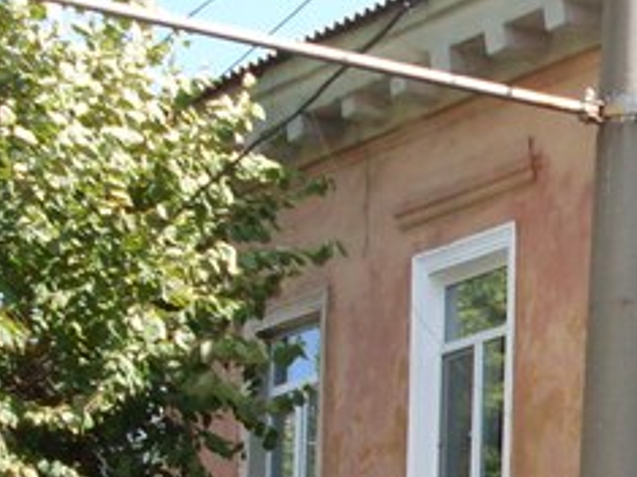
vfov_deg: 9.0
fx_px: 2980
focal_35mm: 162
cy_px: 667
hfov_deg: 11.4
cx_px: 1111
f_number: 2.8
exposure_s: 1/350
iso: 80
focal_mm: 6.3
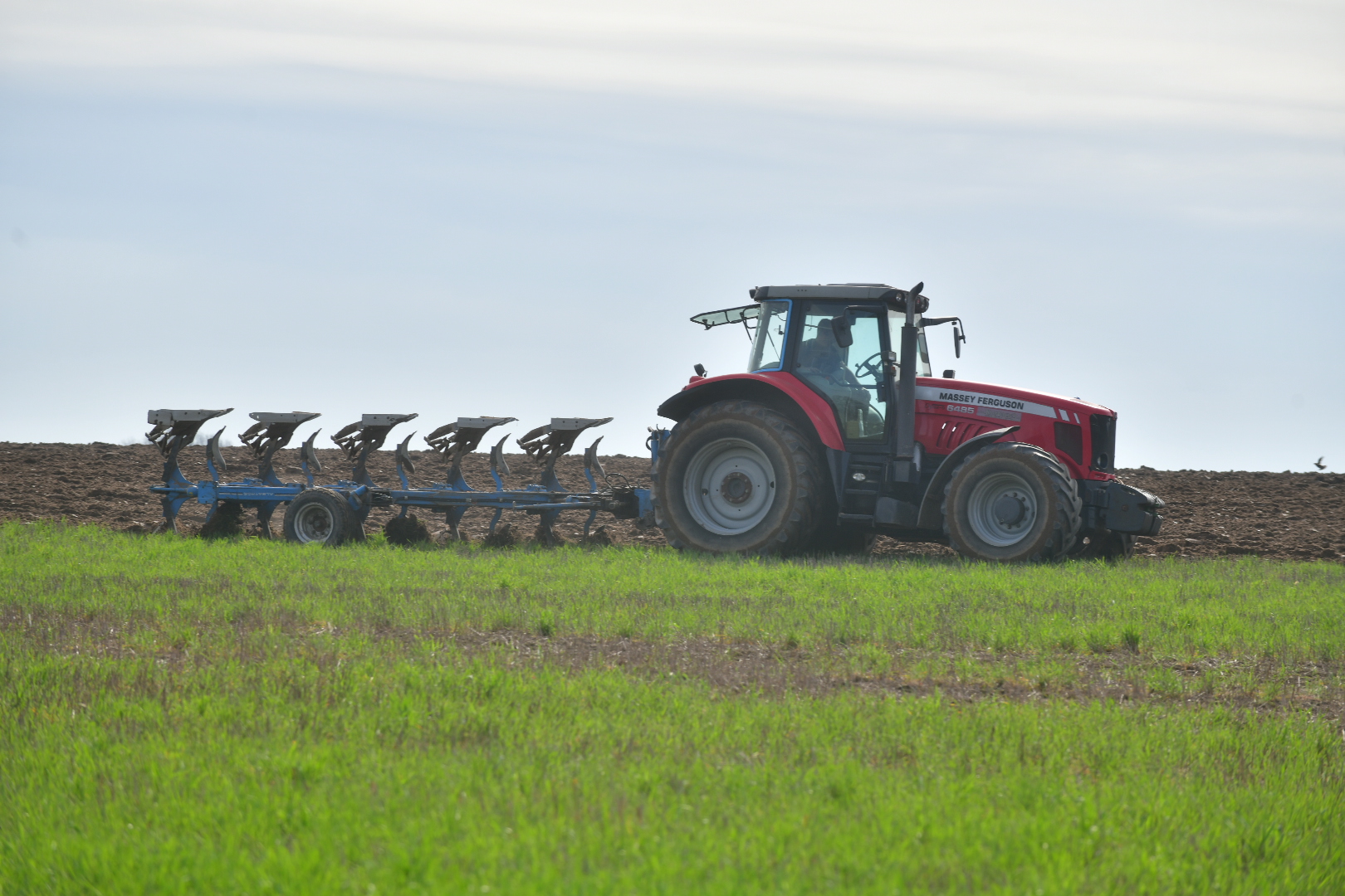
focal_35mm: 200
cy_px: 448
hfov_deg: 10.3
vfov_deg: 6.9
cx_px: 672
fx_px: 7472
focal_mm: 200
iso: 100
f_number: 7.1
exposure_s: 1/500
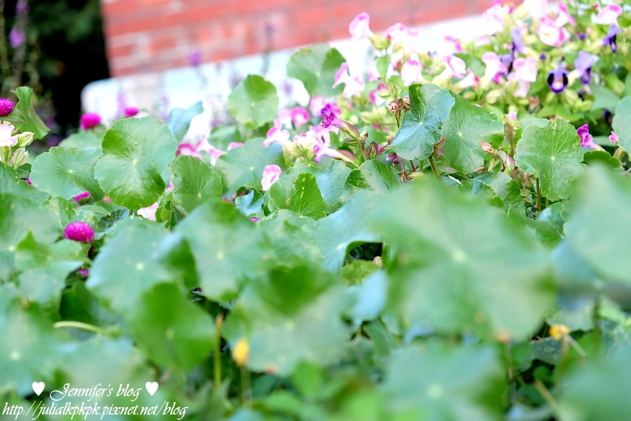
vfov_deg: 16.5
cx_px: 316
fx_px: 1455
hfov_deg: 24.5
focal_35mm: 83
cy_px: 210
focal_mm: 55
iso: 200
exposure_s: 1/30
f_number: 4
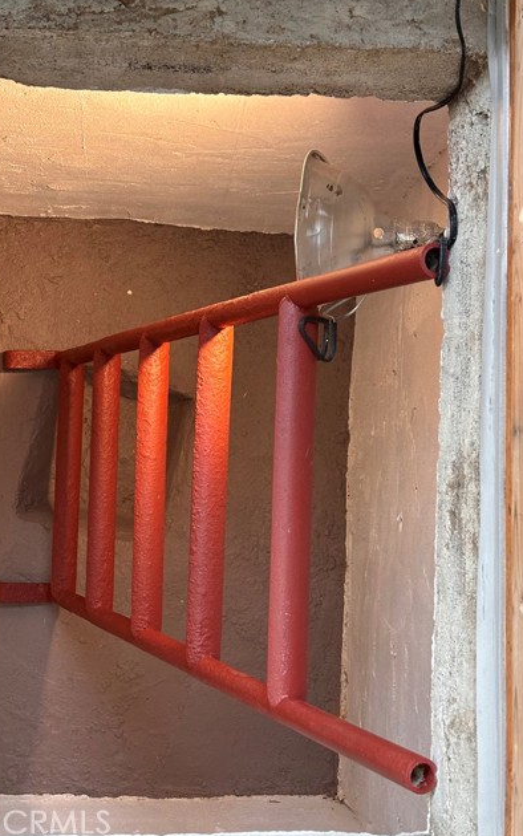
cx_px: 240
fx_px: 1277
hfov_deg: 23.1
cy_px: 417
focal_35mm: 56
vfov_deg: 36.3
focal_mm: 5.96
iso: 125
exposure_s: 1/60
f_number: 1.6
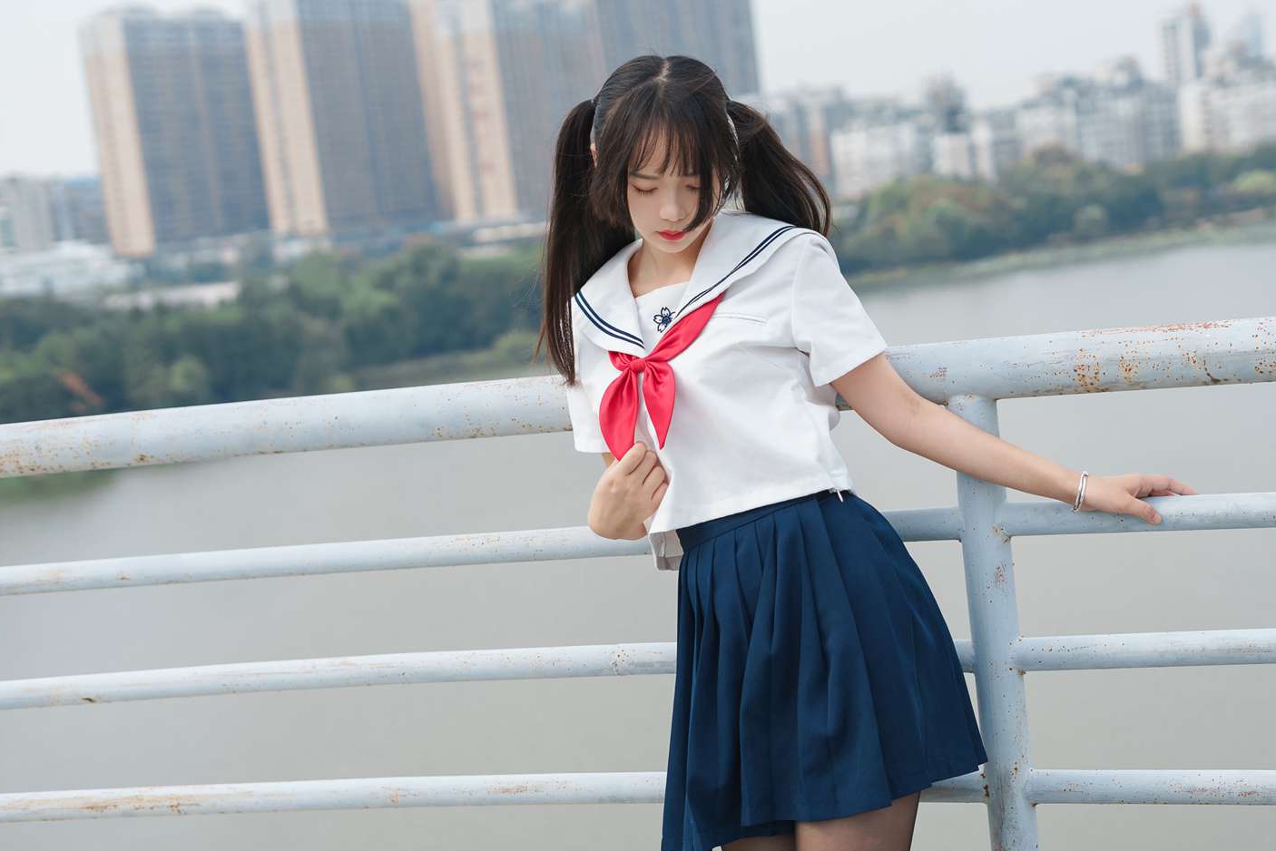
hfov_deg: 31.3
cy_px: 486
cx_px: 751
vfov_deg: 21.2
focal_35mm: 64
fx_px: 2269
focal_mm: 50
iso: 80
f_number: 2.8
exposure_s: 1/2500
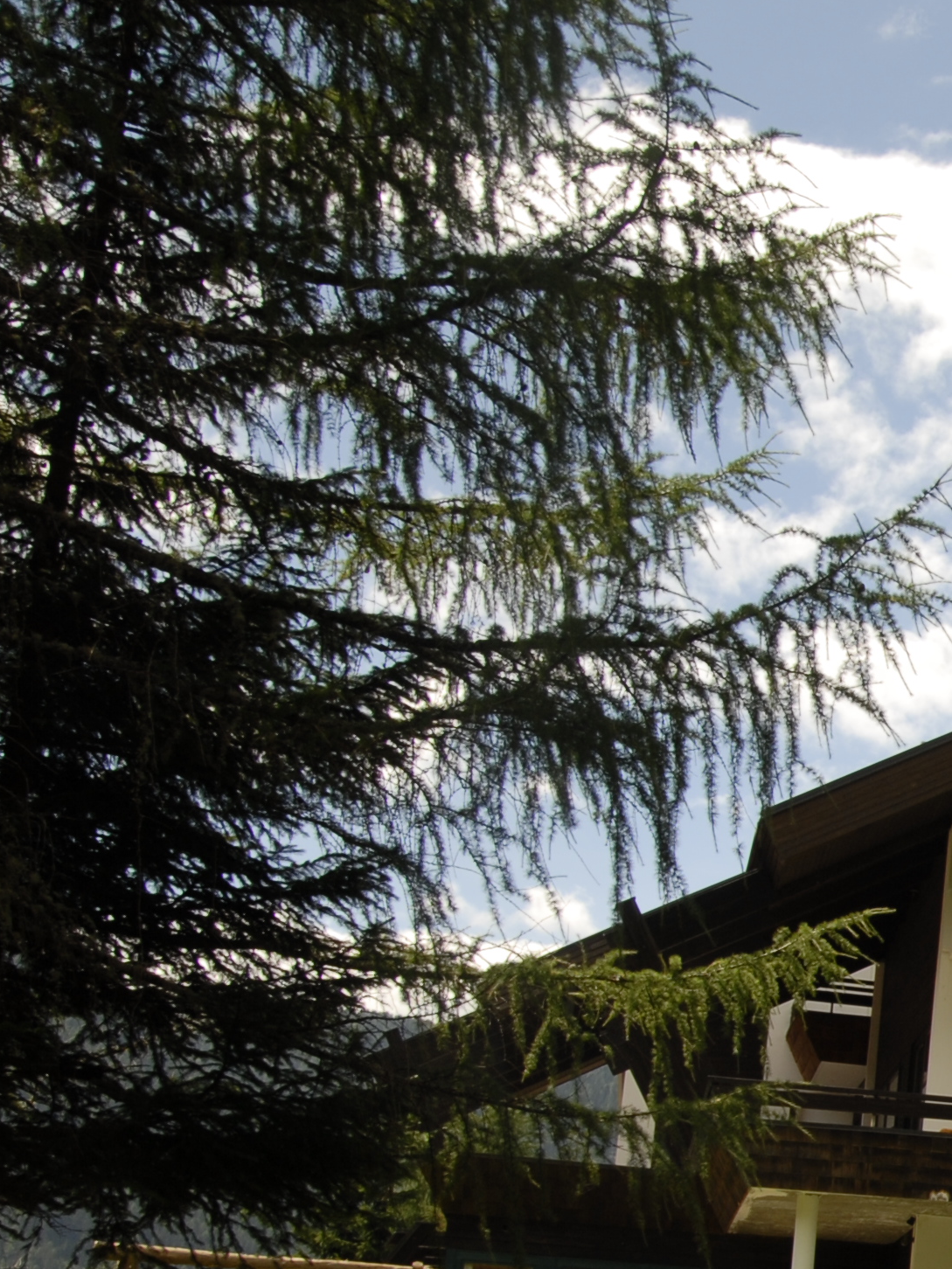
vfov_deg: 24.9
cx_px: 1634
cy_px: 1037
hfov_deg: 16.5
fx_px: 2824
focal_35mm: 77
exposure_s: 1/180
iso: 100
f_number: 7.1
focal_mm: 20
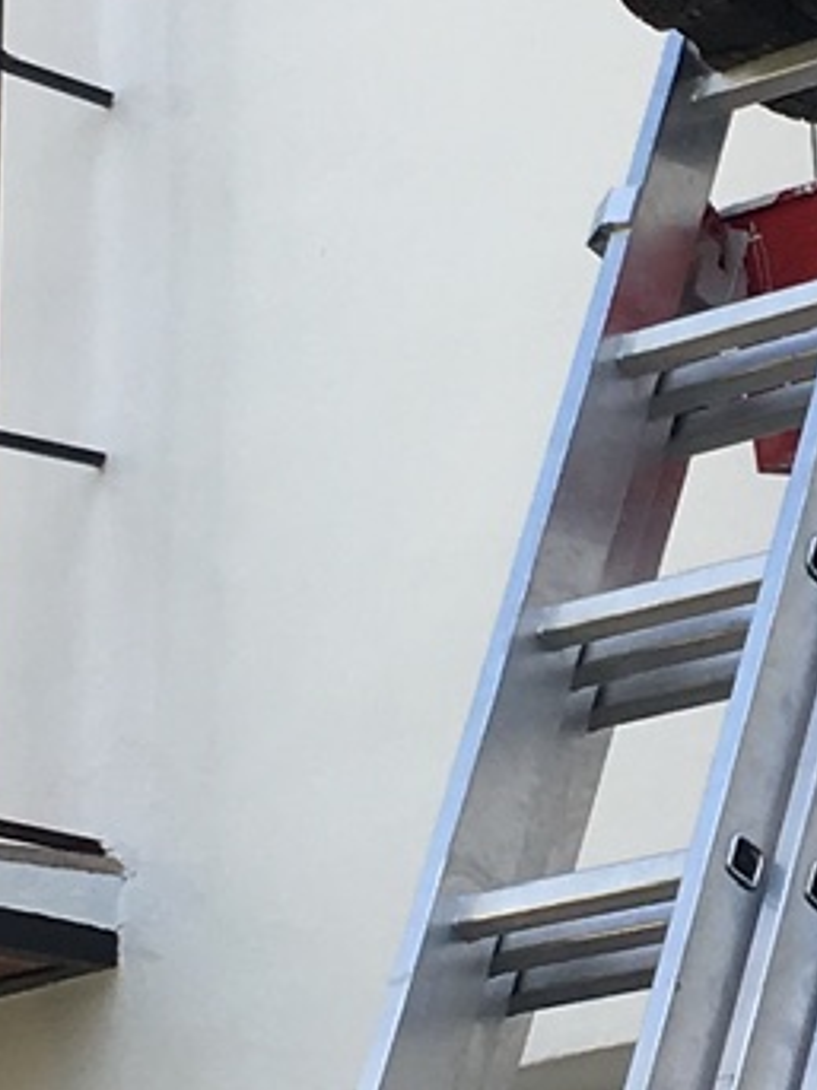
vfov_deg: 11.4
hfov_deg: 8.5
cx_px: 1040
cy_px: 740
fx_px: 5448
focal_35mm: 173
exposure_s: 1/680
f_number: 2.2
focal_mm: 4.15
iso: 25
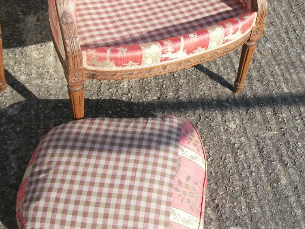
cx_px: 173
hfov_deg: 36.1
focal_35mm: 53
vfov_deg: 27.5
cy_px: 96
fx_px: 467
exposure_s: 1/125
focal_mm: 5.7
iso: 80
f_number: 8.8
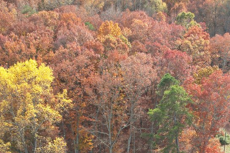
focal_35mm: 69
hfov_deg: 29.1
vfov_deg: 18.9
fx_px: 441
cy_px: 173
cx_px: 150
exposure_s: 1/320
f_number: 2.8
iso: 110
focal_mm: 8.38
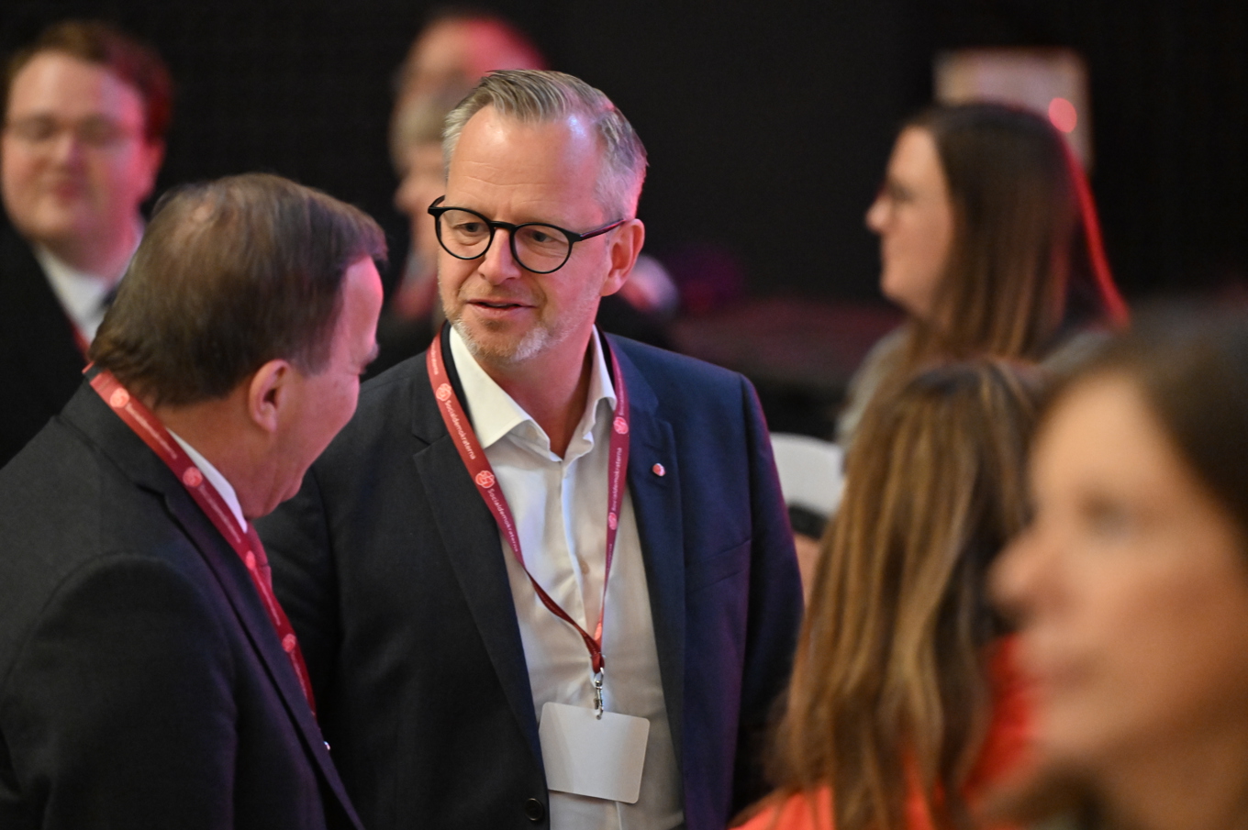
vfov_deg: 6.9
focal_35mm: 200
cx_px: 624
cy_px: 415
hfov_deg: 10.3
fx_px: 6929
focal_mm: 200
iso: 7200
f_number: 2.8
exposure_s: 1/100
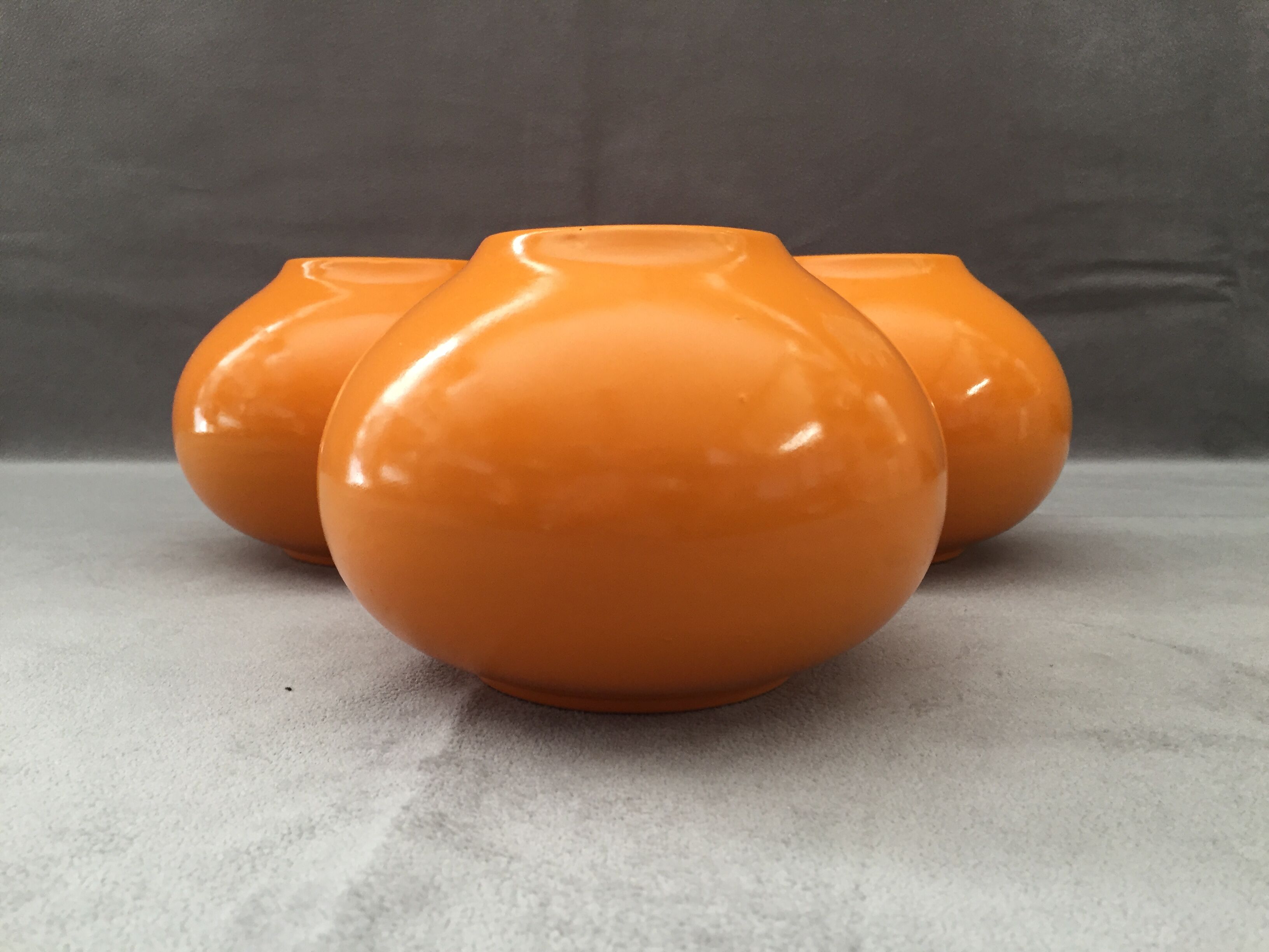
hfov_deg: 61.7
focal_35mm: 29
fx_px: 1063
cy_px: 476
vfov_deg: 48.2
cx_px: 634
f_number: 2.2
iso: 64
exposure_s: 1/33
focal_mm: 4.15
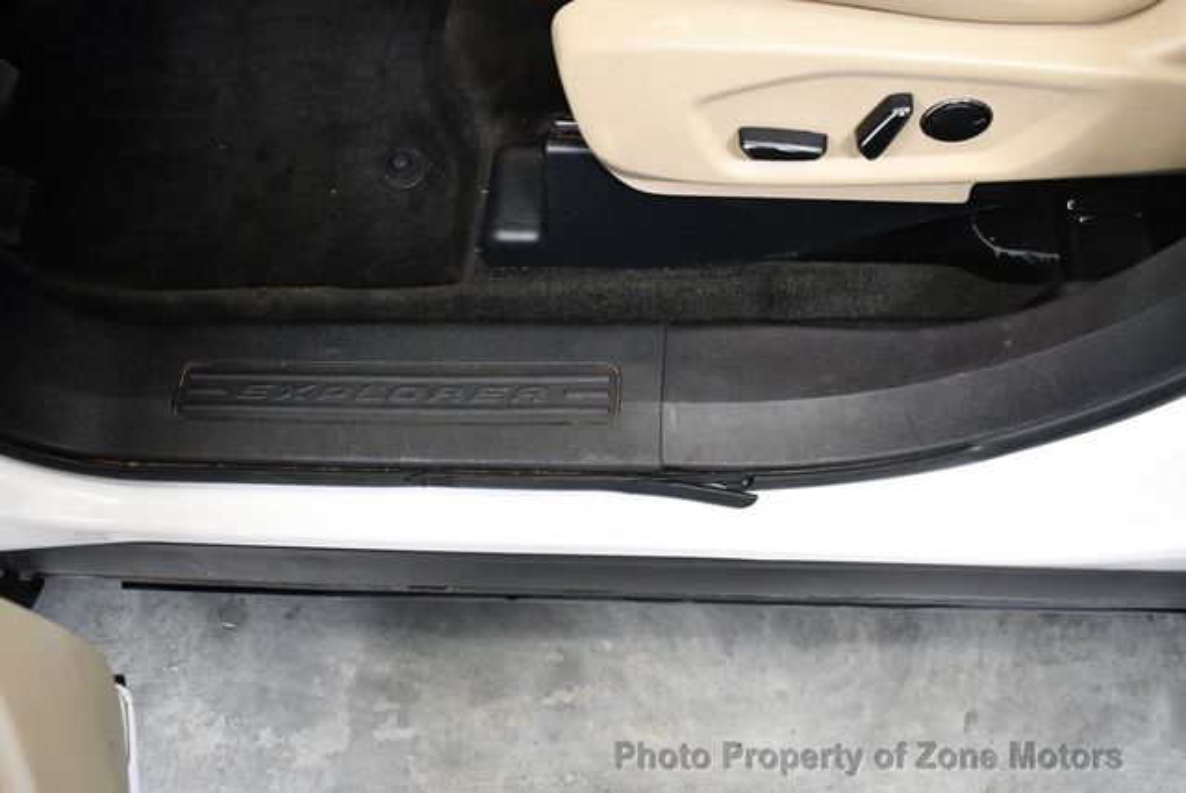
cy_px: 396
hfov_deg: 53.1
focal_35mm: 36
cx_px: 593
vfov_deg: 36.9
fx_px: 1187
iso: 3200
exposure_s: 1/60
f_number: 3.5
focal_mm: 18
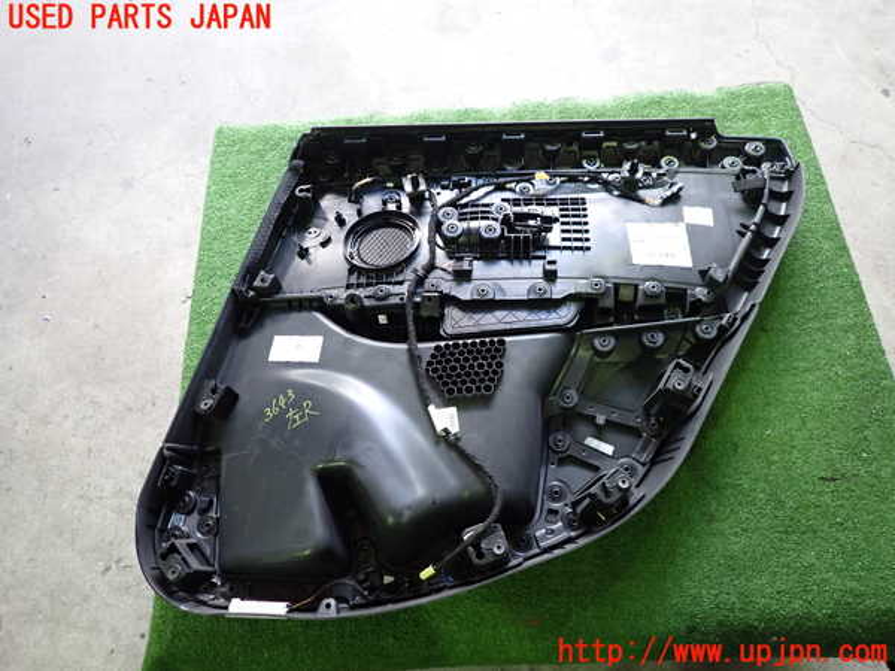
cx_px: 448
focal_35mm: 25
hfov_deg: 69.4
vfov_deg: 54.9
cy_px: 336
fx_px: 646
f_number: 2
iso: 320
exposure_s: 1/50
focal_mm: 4.5
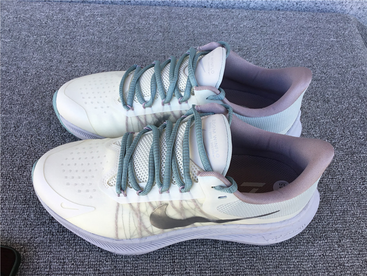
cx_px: 184
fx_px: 329
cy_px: 138
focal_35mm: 31
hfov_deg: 58.4
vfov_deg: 45.4
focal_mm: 3.3
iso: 25
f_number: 2.4
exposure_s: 1/125
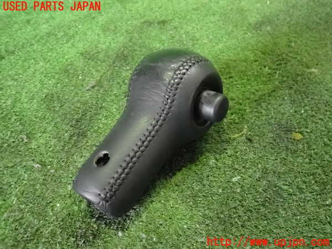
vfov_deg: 46.8
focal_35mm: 30
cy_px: 124
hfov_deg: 60.0
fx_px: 288
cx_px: 166
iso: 5000
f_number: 2.3
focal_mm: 5.4
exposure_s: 1/160
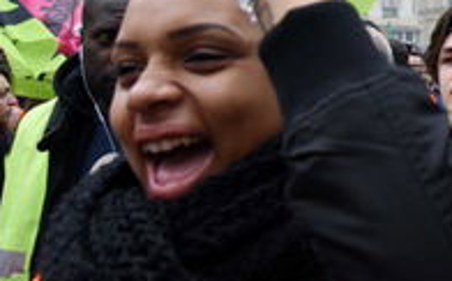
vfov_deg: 16.6
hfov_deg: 23.3
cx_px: 636
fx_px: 923
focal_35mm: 75
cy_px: -53
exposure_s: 1/500
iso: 1000
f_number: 5.6
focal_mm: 24
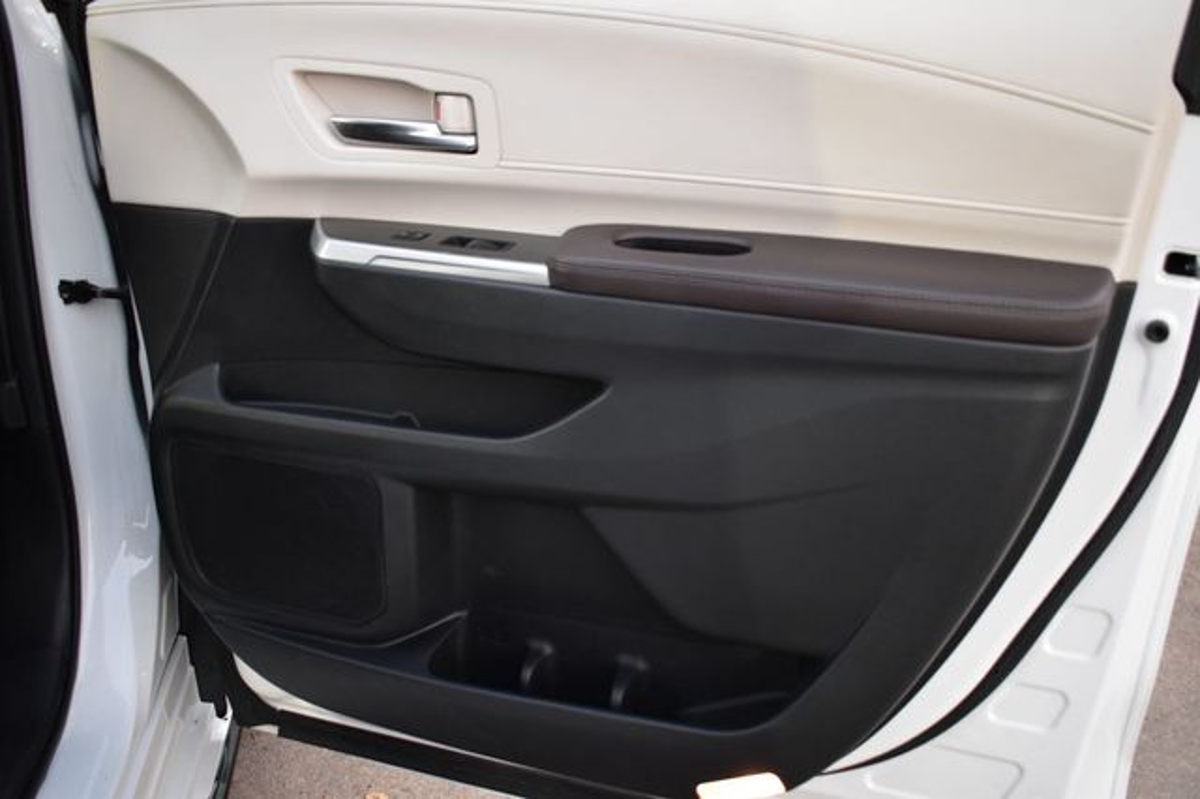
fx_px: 1149
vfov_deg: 38.3
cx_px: 600
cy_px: 400
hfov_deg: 55.1
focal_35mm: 34
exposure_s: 1/15
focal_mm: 23
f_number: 3.8
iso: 1600
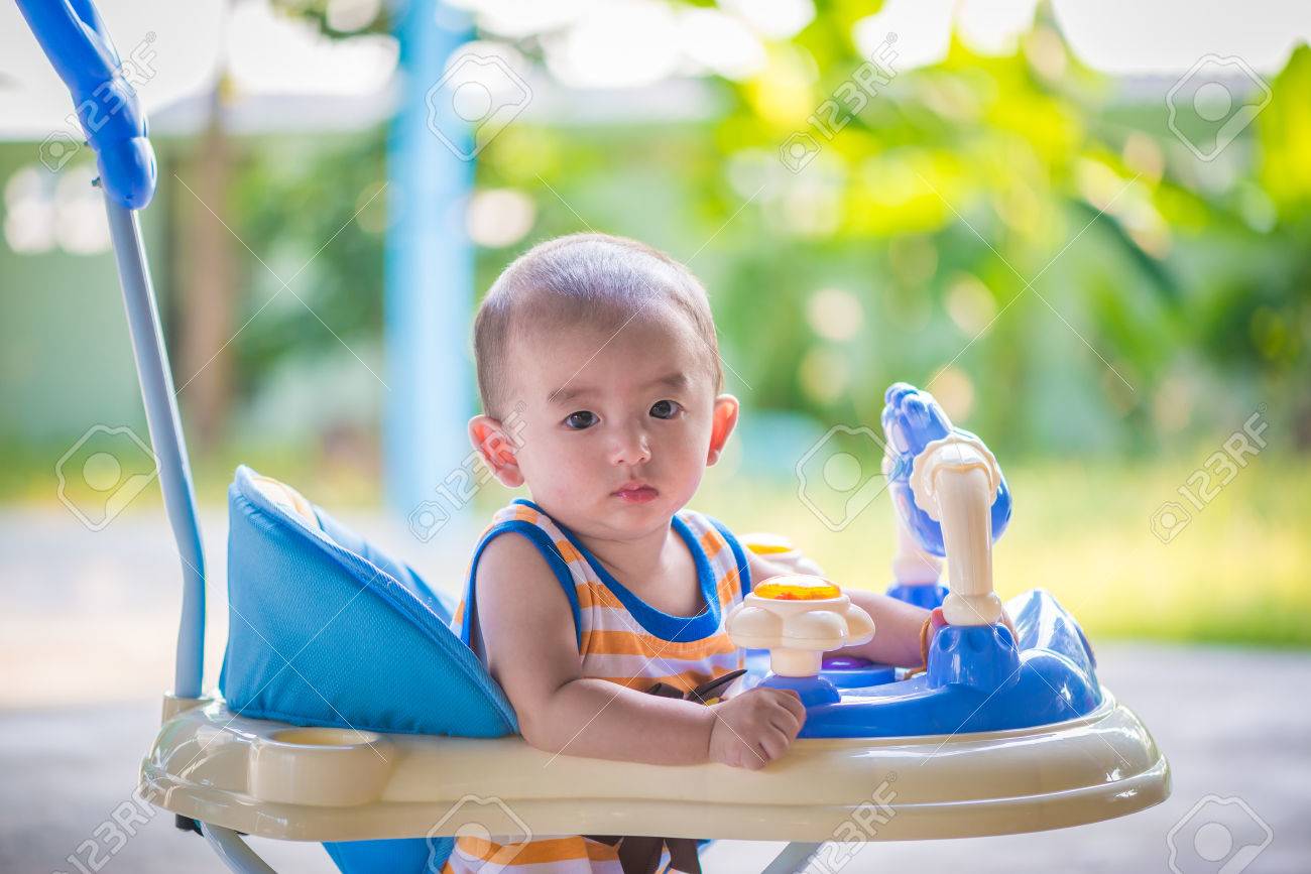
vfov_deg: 13.0
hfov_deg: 19.5
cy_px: 437
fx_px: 3824
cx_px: 656
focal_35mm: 105
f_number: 3
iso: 200
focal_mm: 105
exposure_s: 1/160
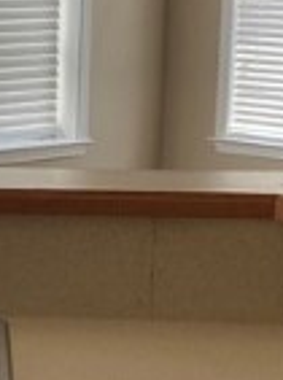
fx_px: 1555
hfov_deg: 10.1
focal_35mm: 142
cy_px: 199
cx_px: -129
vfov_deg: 13.9
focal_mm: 4.25
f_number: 1.8
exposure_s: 1/122
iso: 64
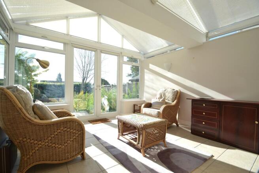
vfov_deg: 77.4
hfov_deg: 100.4
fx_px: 108
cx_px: 130
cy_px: 86
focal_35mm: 15
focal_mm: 10
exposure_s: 1/160
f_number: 6.3
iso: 100
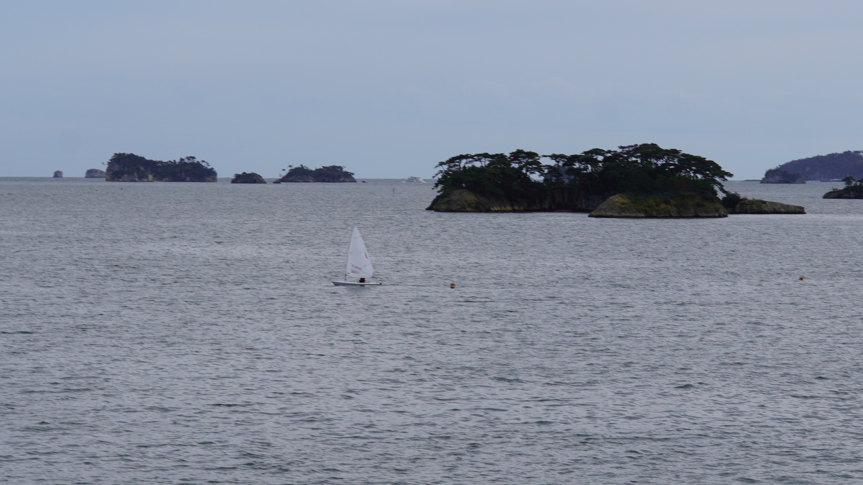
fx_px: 3913
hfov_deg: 12.6
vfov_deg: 7.1
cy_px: 145
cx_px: 521
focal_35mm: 171
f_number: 9
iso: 100
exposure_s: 1/160
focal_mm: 64
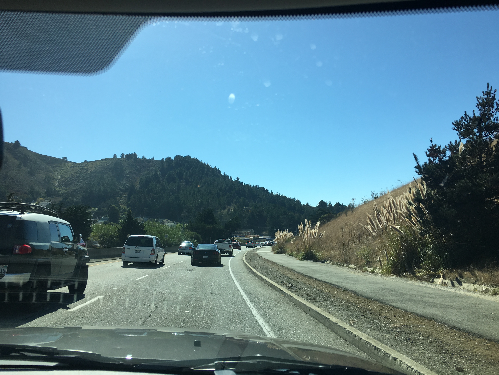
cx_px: 250
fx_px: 418
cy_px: 188
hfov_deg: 61.7
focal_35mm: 29
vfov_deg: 48.2
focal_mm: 4.15
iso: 25
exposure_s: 1/1479
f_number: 2.2
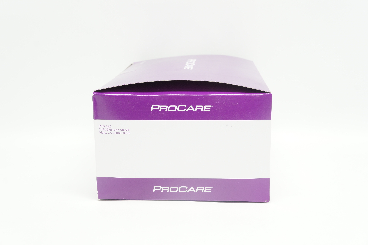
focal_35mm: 51
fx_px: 521
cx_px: 184
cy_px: 122
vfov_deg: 26.4
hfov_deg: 38.9
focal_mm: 34
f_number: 9
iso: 400
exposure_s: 1/15
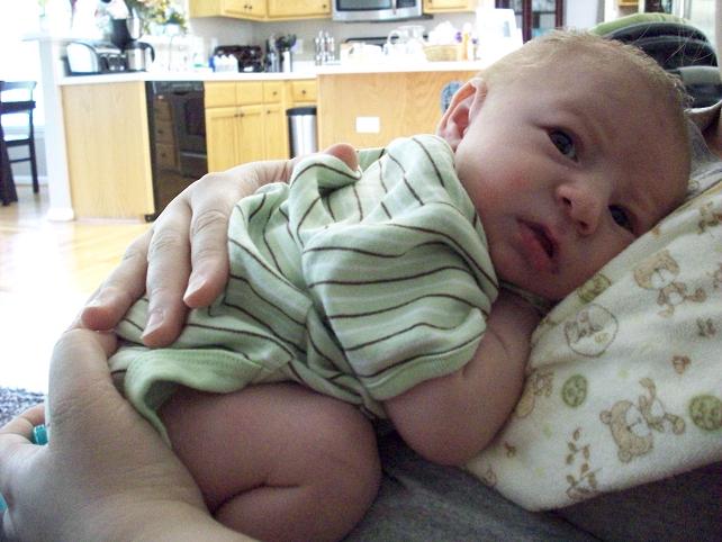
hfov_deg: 50.1
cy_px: 271
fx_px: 772
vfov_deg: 38.7
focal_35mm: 37
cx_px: 361
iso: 800
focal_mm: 6.2
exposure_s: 1/15.5
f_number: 2.8
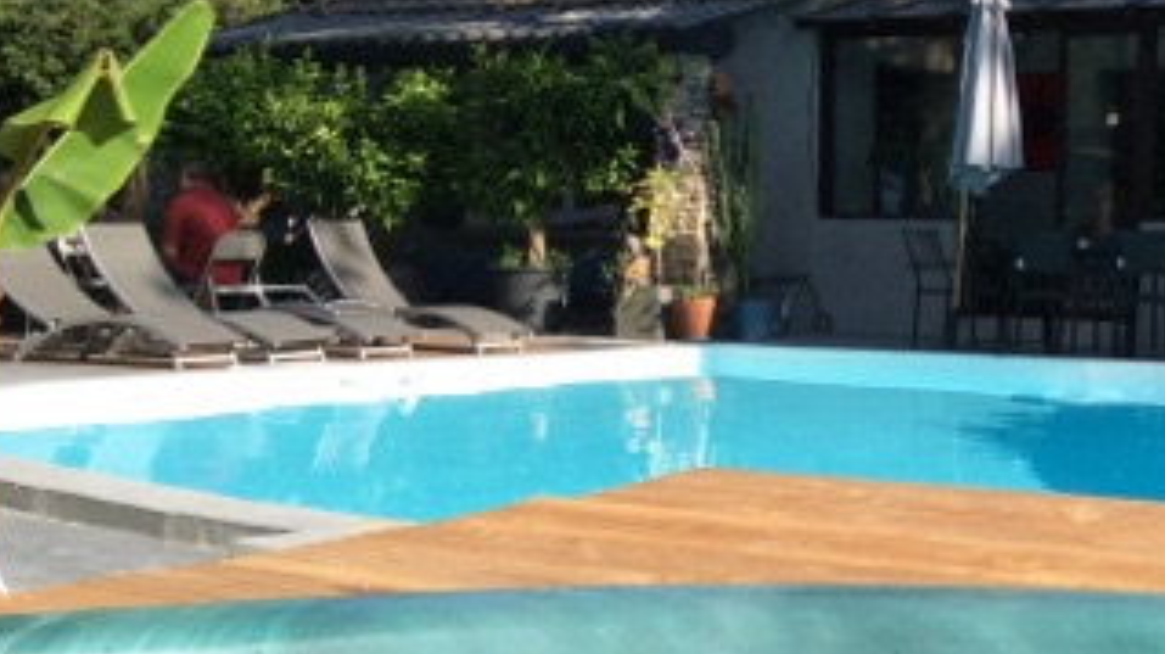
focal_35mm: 72
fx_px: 2223
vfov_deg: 16.7
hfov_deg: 28.9
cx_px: 895
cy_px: 420
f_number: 2.4
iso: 32
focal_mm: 3.3
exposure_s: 1/880
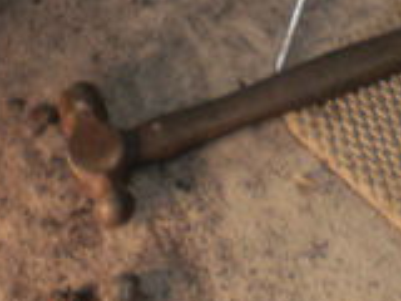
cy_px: -163
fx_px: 1668
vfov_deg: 10.0
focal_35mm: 144
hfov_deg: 13.6
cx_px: 328
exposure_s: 1/30
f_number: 3.1
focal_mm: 6.3
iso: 125
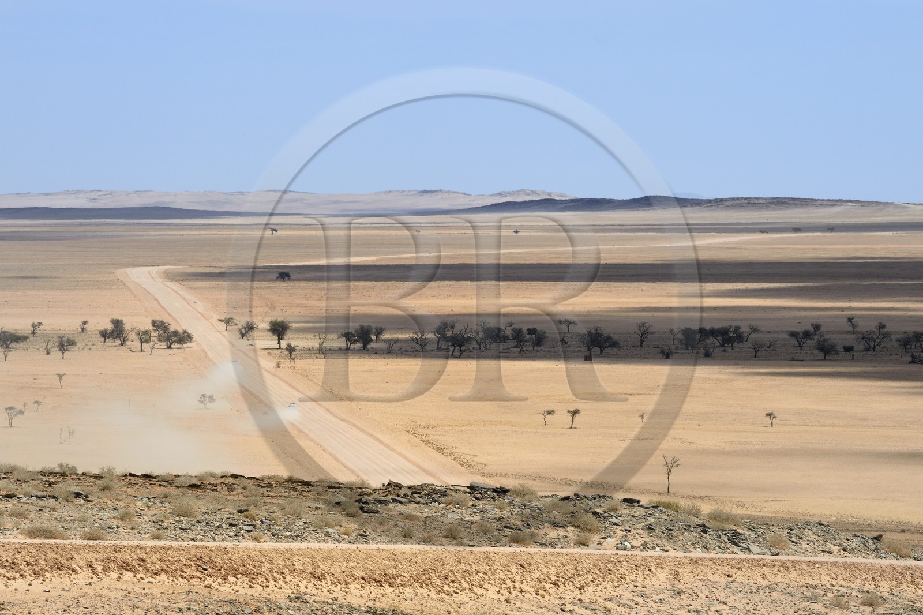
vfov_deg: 6.9
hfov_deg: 10.3
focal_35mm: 200
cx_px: 462
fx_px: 5126
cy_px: 308
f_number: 16
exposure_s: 1/250
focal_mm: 200
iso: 200
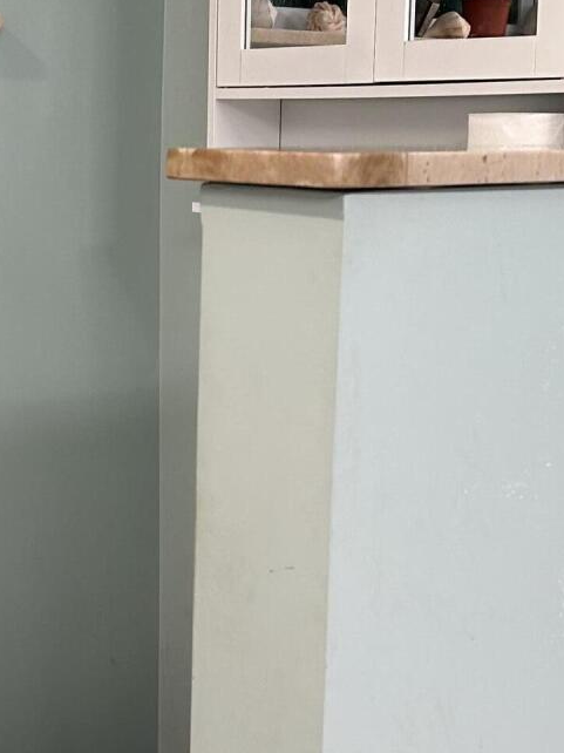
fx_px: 1761
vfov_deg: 24.1
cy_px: 415
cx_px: 134
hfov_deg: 18.1
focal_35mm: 81
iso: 100
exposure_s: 1/60
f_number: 1.5
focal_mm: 5.7
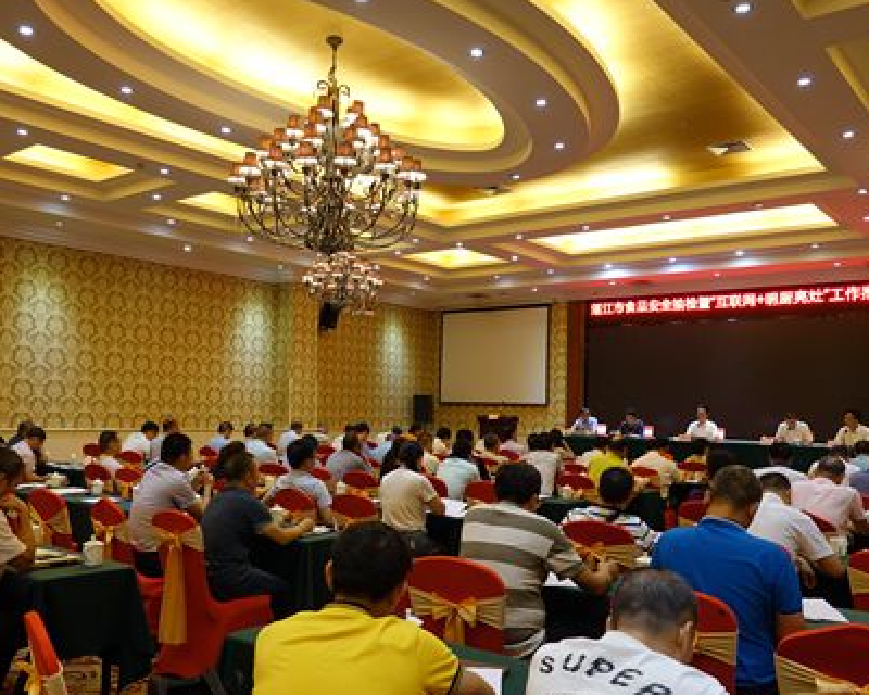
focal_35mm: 31
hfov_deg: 57.0
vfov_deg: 47.0
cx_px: 387
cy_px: 394
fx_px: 797
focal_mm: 8.8
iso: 250
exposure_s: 1/30
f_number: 2.5
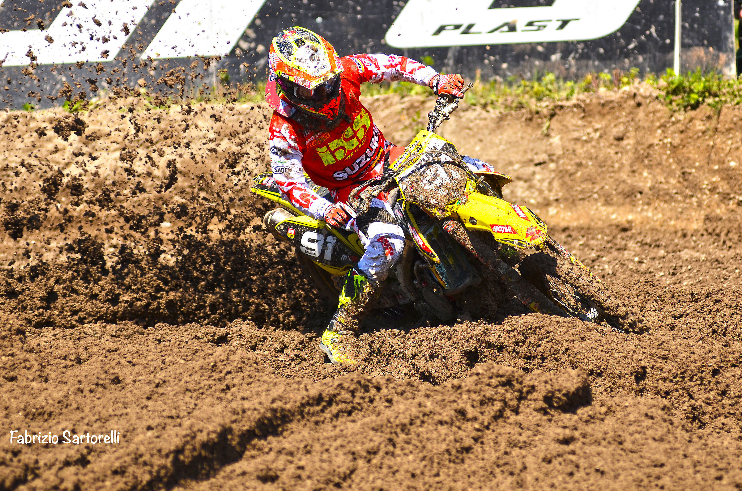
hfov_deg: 8.1
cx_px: 371
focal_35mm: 255
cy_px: 246
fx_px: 5244
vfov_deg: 5.4
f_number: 3.5
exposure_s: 1/1250
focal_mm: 170
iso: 100
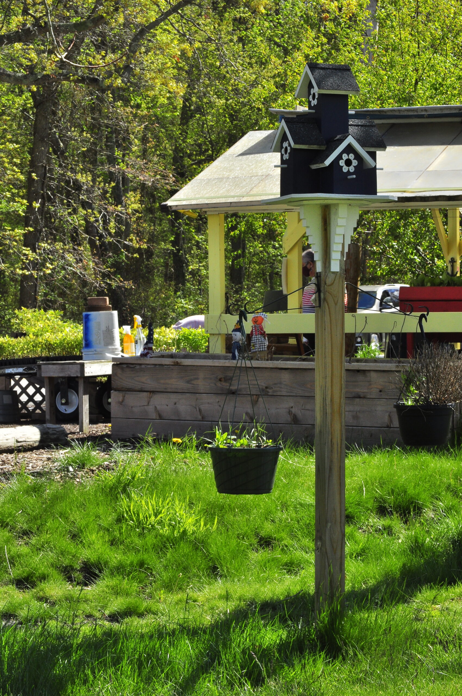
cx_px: 231
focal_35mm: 112
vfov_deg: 18.2
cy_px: 348
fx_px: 2171
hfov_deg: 12.1
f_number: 22
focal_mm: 75
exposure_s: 1/125
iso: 400
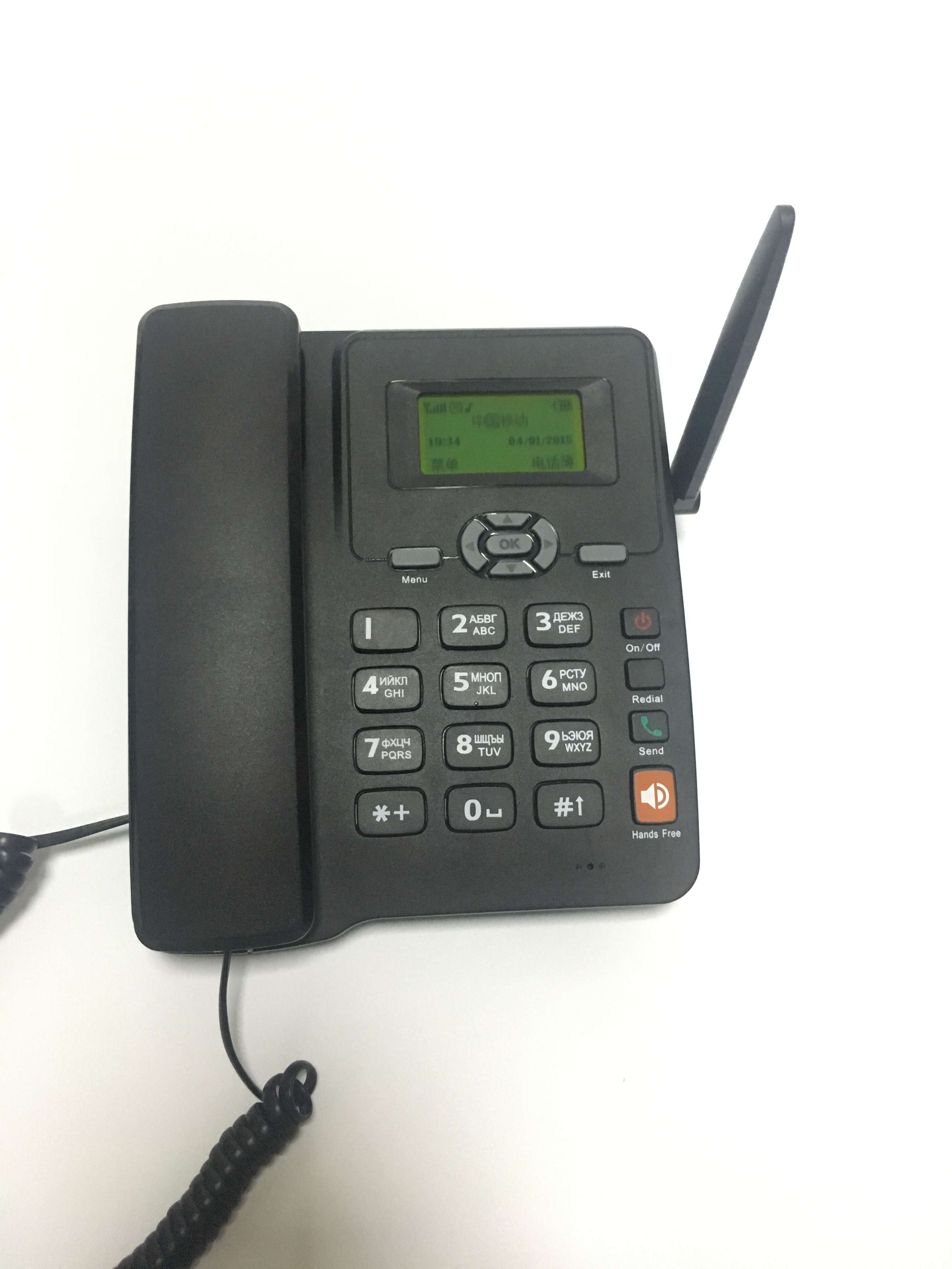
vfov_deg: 61.7
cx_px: 476
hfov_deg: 48.2
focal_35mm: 29
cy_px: 634
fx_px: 1063
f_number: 2.2
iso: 250
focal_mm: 4.15
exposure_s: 1/17
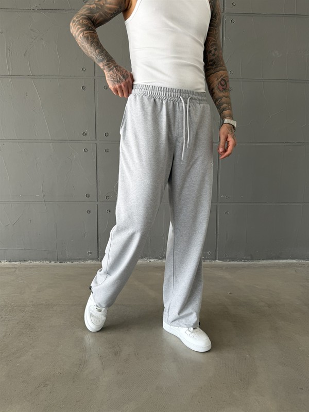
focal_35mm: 24
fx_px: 286
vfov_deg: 71.6
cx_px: 154
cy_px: 206
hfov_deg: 56.8
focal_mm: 6.76
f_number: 1.78
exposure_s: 1/304
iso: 80
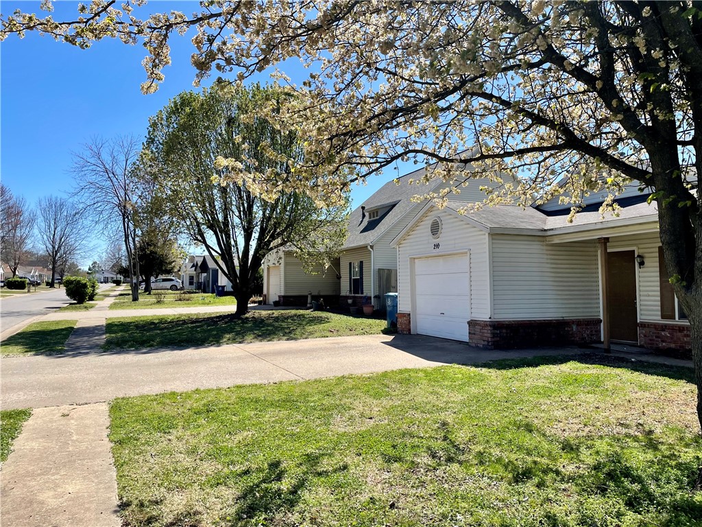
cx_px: 351
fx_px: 527
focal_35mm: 26
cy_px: 264
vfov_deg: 53.1
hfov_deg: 67.3
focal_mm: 4.2
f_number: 1.6
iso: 32
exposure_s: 1/2398
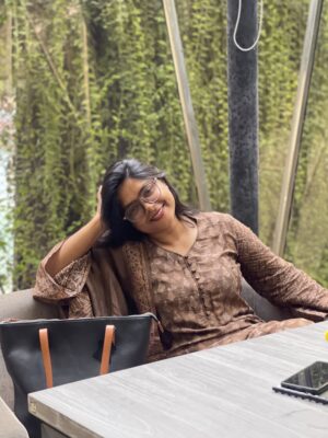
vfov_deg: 30.3
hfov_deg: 22.9
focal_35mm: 64
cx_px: 164
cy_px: 219
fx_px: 809
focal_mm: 7.5
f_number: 2.2
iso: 320
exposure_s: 1/25
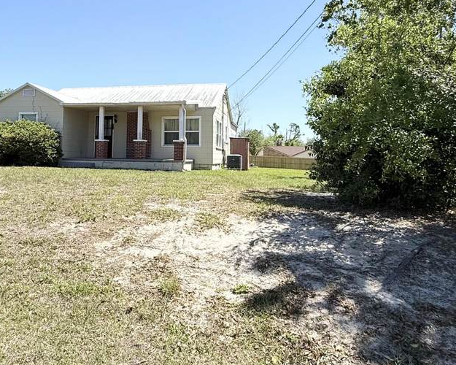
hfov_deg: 61.8
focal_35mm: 28
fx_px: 378
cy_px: 134
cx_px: 189
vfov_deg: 50.9
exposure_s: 1/1961
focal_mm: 2.22
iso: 50
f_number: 2.2
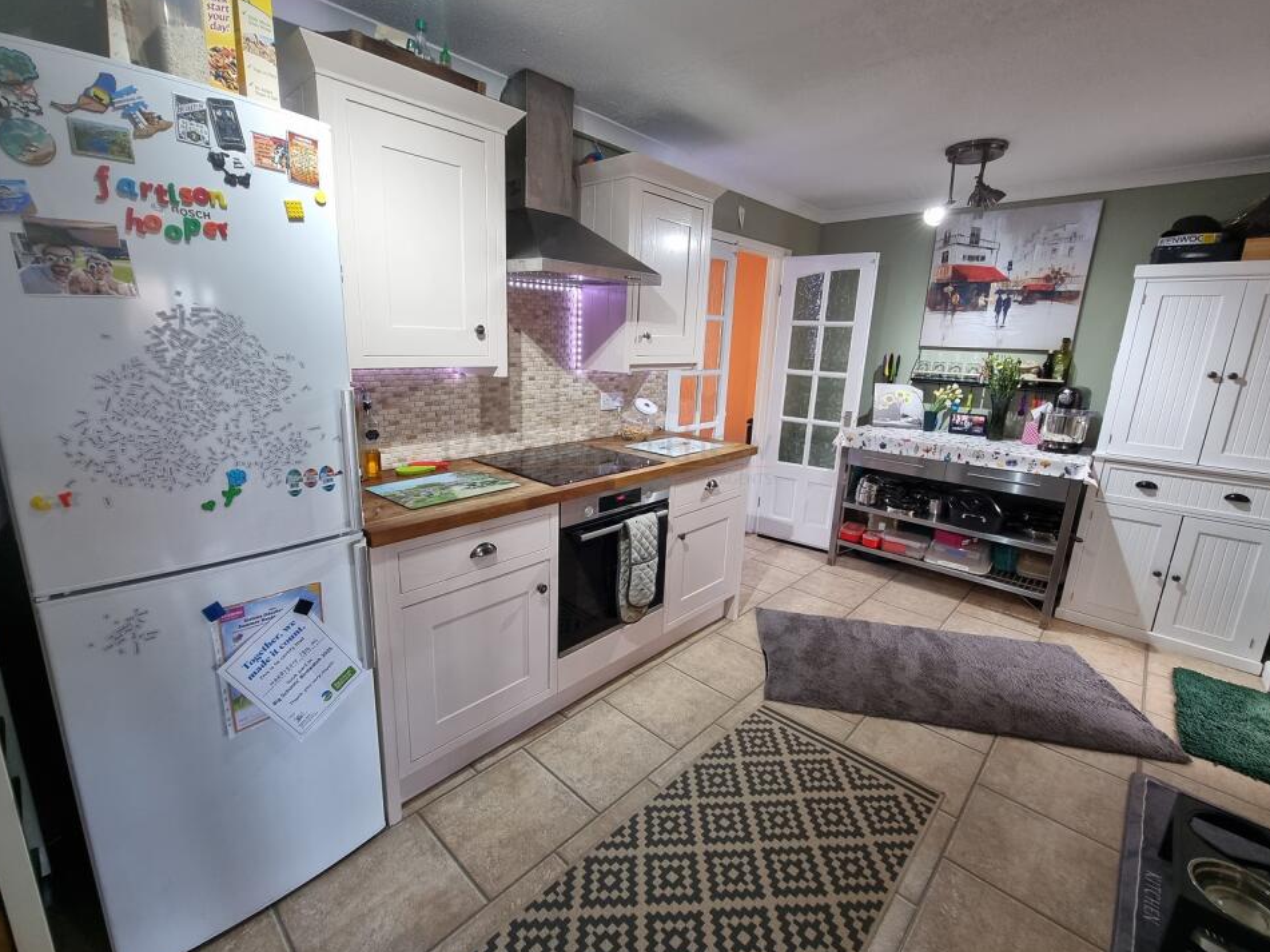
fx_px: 514
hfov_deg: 102.0
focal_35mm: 14
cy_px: 454
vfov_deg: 85.6
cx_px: 606
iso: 200
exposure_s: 1/50
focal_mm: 2.2
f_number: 2.2
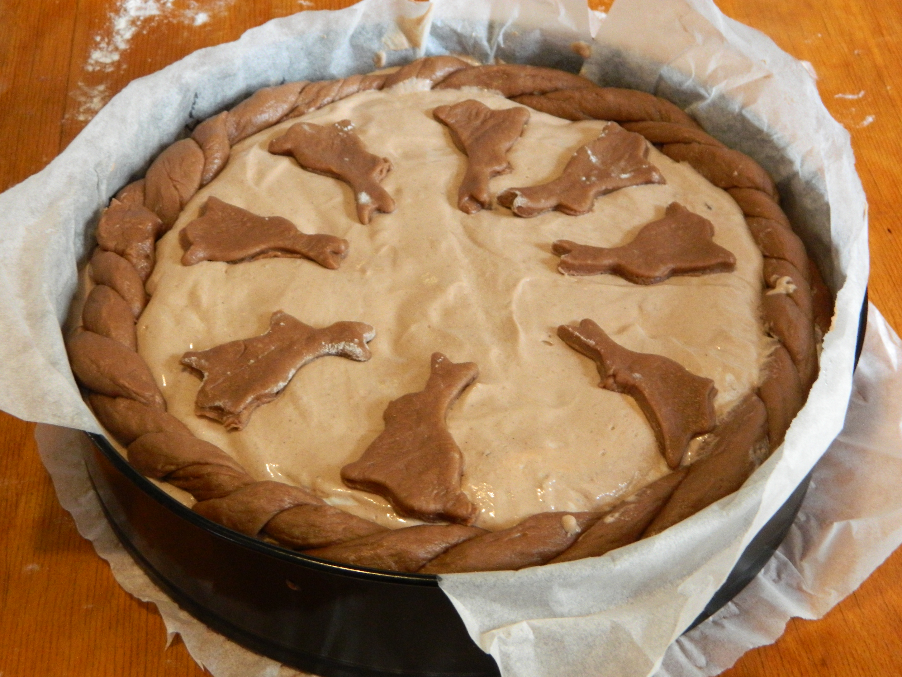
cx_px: 451
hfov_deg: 33.8
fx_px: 1485
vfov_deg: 25.7
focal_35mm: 57
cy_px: 338
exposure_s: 1/8
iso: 400
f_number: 3.8
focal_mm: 10.2
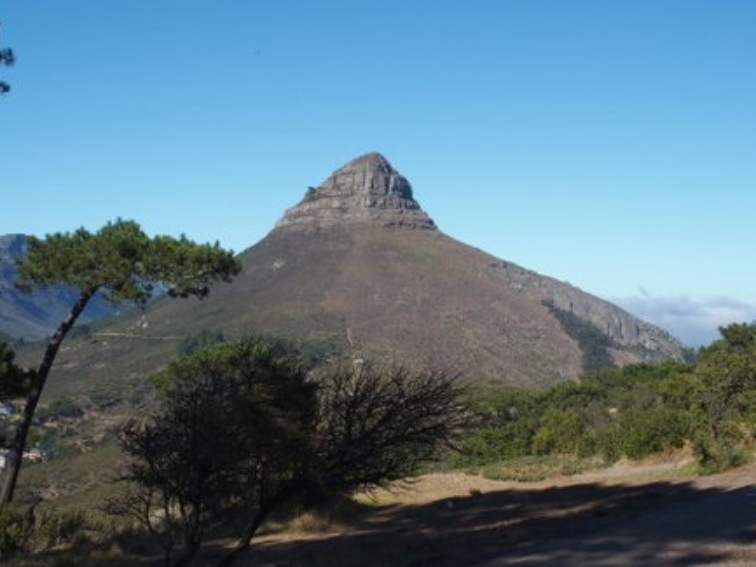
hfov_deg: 37.5
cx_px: 358
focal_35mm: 51
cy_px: 291
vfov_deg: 28.6
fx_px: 1114
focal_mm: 9.8
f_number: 5
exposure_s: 1/800
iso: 100
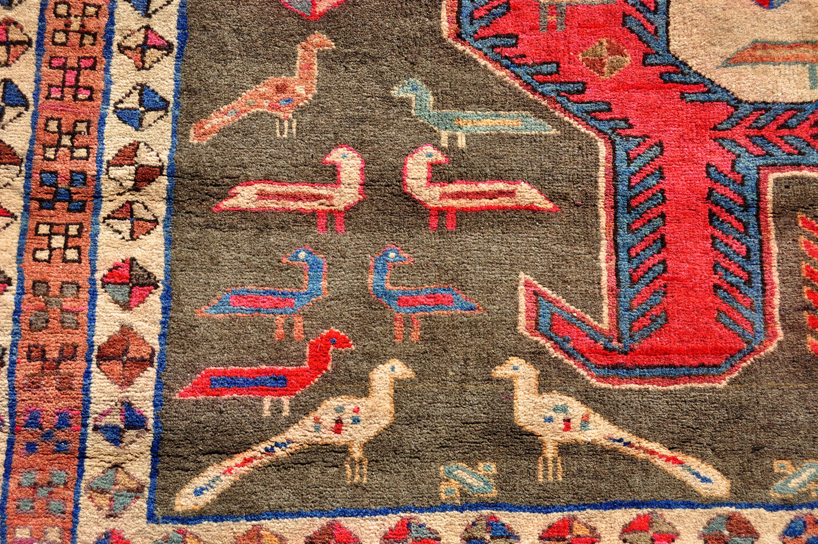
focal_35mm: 68
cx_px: 409
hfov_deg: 29.9
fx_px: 1532
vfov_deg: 20.1
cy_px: 272
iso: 200
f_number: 9
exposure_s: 1/320
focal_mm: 45
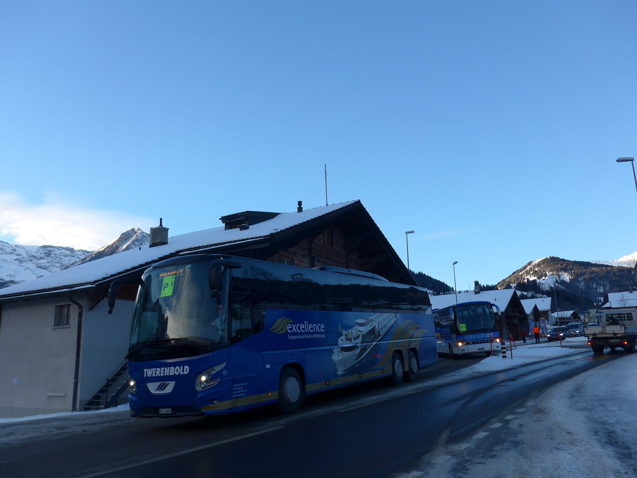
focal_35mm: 29
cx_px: 318
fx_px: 534
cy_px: 239
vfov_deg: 48.2
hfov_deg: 61.7
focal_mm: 6
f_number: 2.8
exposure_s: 1/500
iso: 80
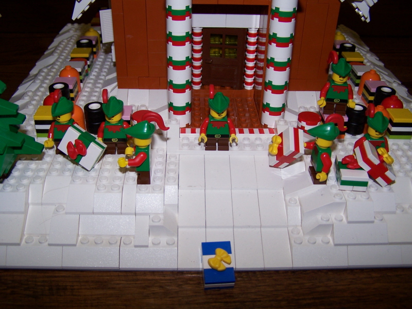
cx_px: 206
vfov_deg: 37.7
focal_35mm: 38
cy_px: 154
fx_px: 452
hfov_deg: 49.0
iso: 80
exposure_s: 1/60
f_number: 2.8
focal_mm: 6.3
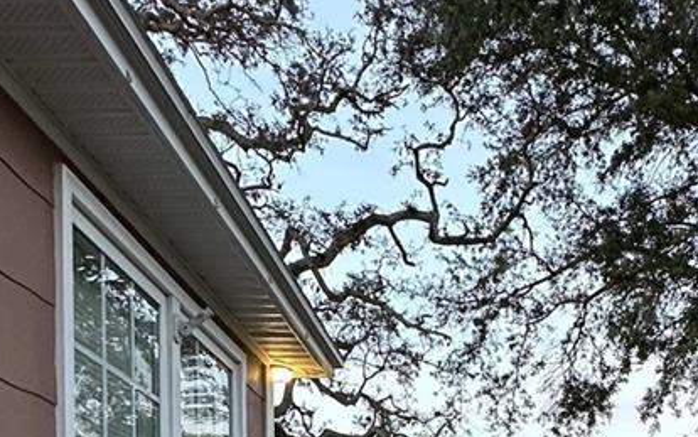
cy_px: 648
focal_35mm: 43
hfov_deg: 44.8
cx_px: 516
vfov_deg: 23.9
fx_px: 818
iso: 320
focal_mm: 2.22
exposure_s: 1/71
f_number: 2.2
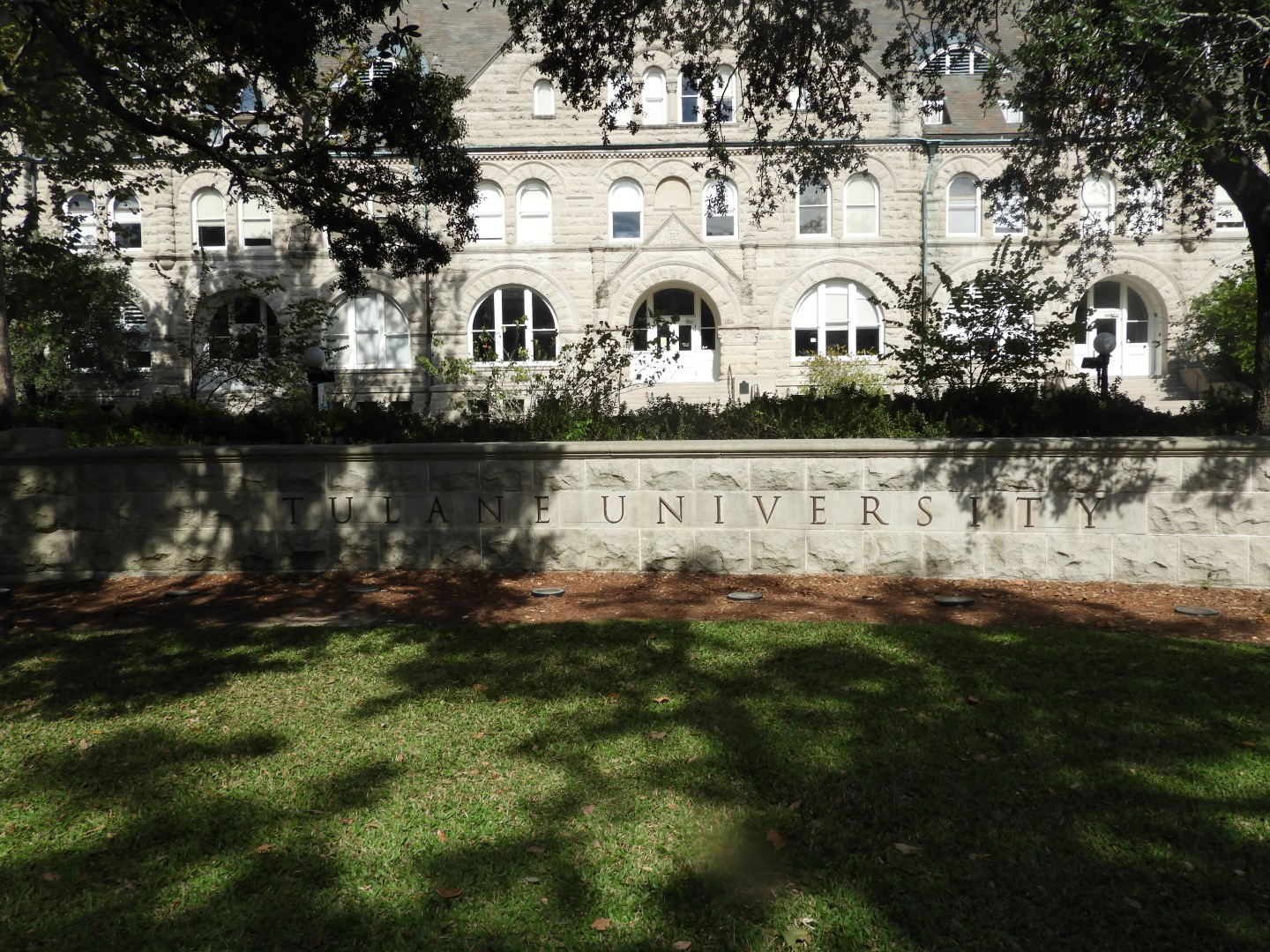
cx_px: 635
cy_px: 476
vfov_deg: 46.8
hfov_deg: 60.0
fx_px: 1101
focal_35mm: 30
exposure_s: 1/1600
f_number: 3.5
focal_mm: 5.4
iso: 100
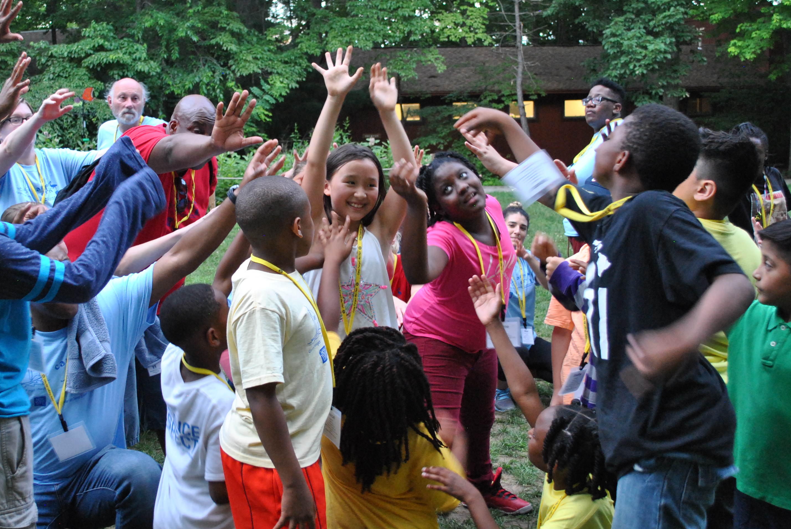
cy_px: 240
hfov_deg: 40.1
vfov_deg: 27.6
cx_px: 315
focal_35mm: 49
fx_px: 1078
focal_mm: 24
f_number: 4
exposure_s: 1/30
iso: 800
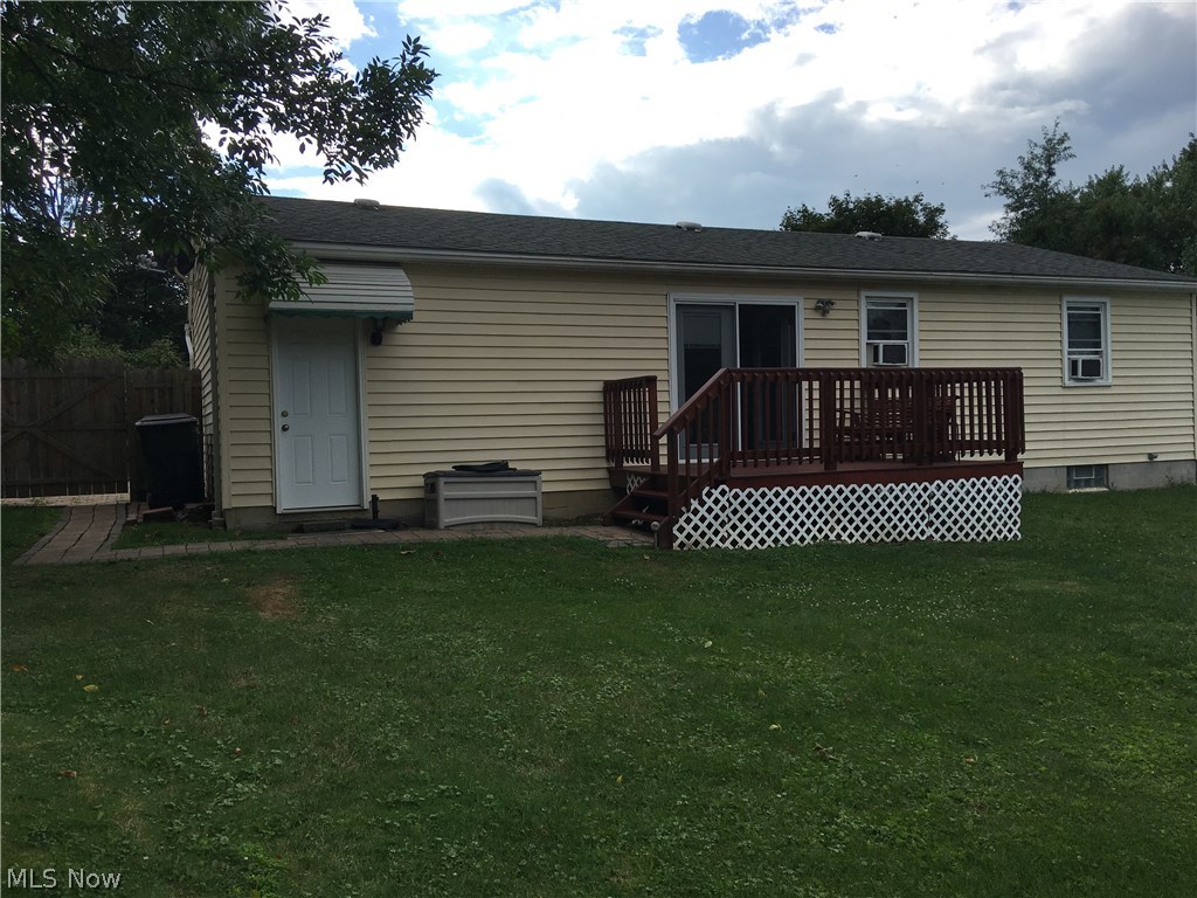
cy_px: 449
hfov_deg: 61.7
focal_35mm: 29
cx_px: 598
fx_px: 1003
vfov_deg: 48.2
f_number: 2.2
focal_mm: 4.15
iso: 25
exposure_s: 1/1131
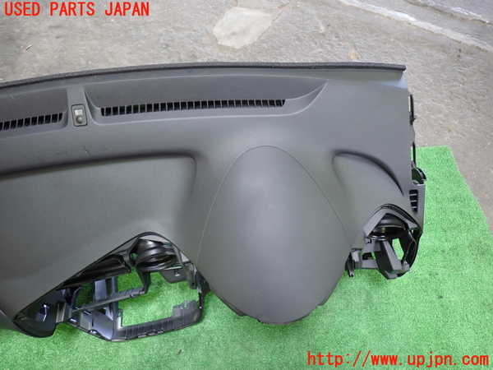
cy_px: 185
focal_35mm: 25
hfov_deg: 69.4
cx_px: 246
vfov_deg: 54.9
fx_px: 356
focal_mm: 4.5
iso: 320
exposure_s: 1/30
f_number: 2
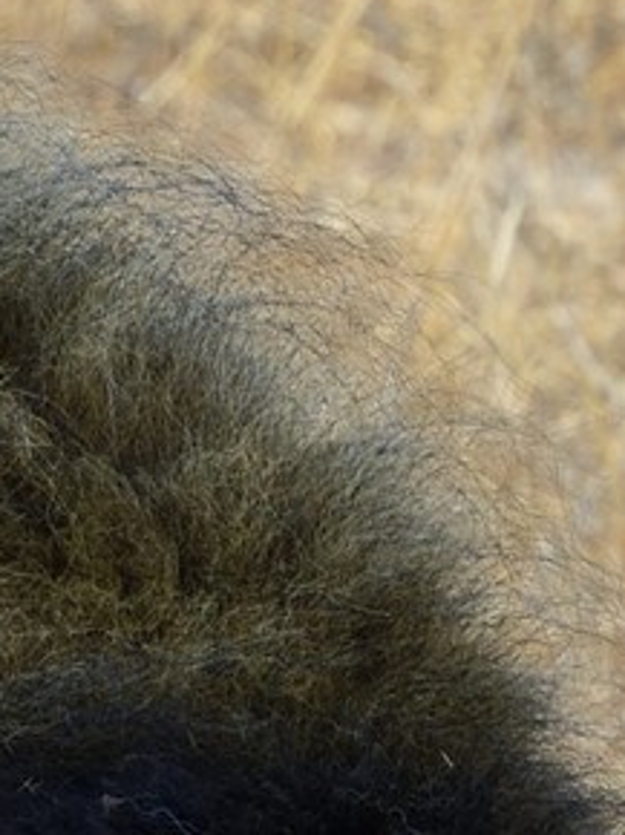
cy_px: 1083
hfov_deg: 1.2
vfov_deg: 1.6
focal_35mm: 1273
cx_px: -1411
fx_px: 30691
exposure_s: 1/400
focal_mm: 240
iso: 400
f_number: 9
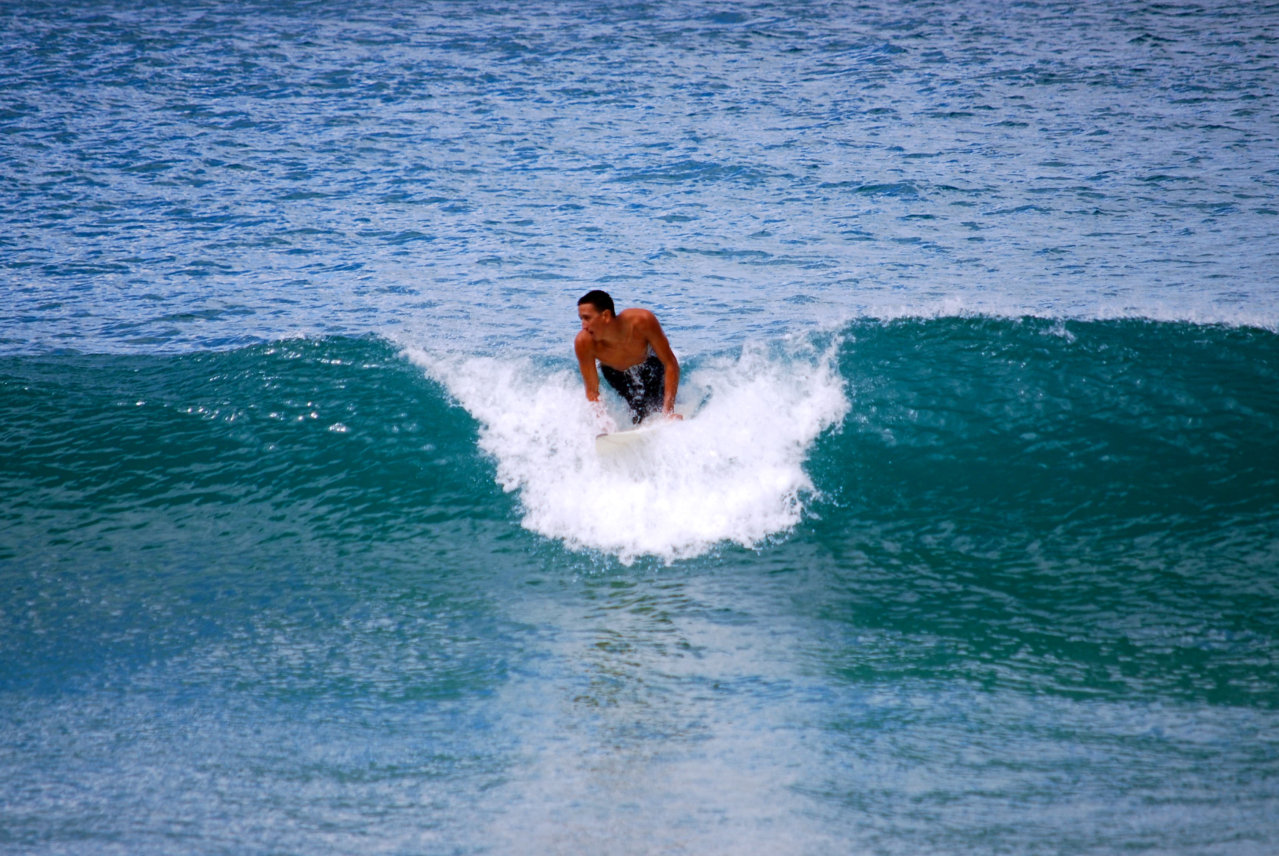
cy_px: 428
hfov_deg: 6.9
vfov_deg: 4.6
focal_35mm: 300
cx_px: 640
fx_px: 10671
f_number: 5.6
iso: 200
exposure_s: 1/800
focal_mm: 200
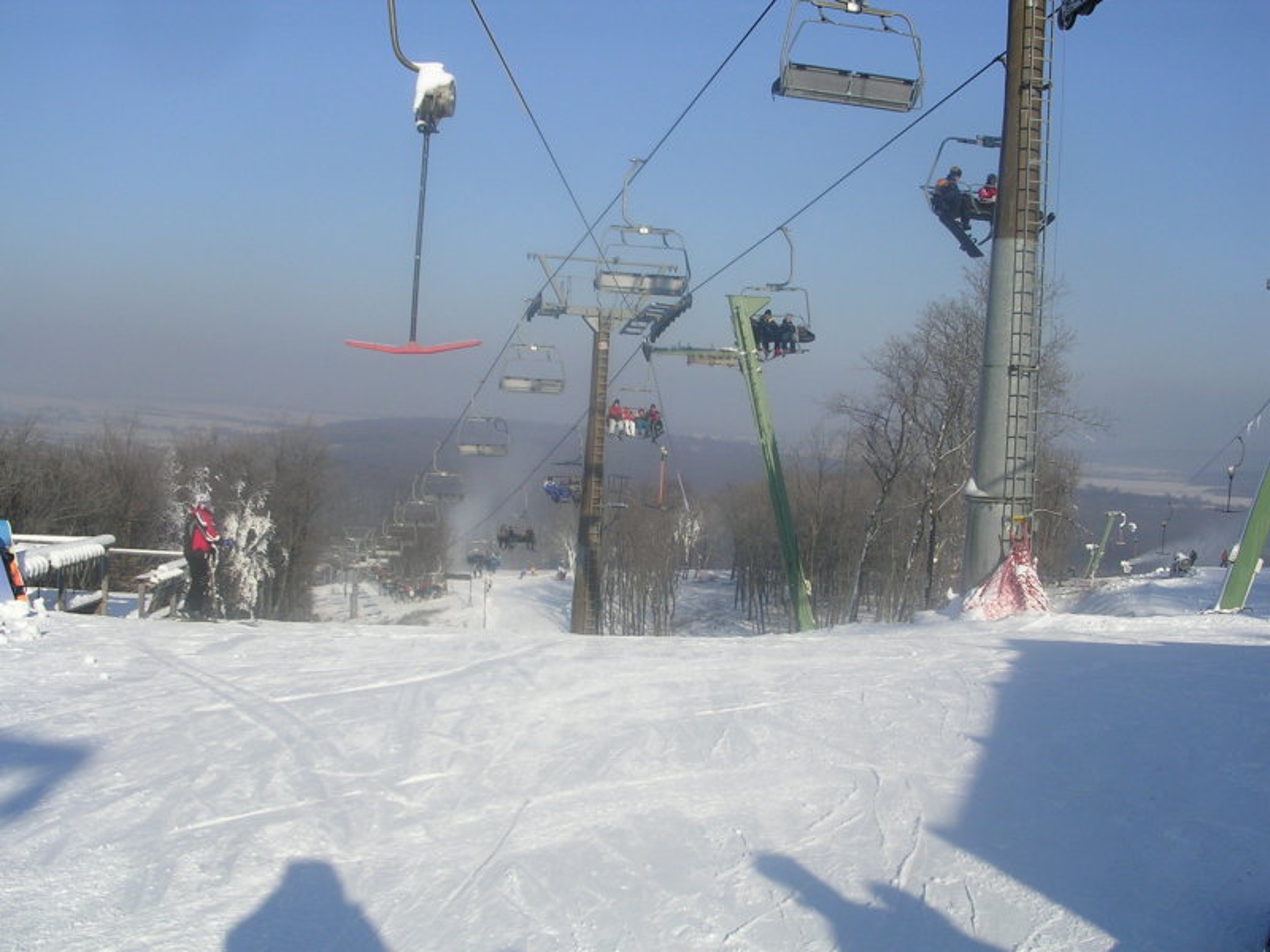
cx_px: 635
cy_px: 476
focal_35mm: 38
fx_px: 1394
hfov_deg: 49.0
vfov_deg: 37.7
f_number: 5.6
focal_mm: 5.8
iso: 50
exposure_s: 1/434
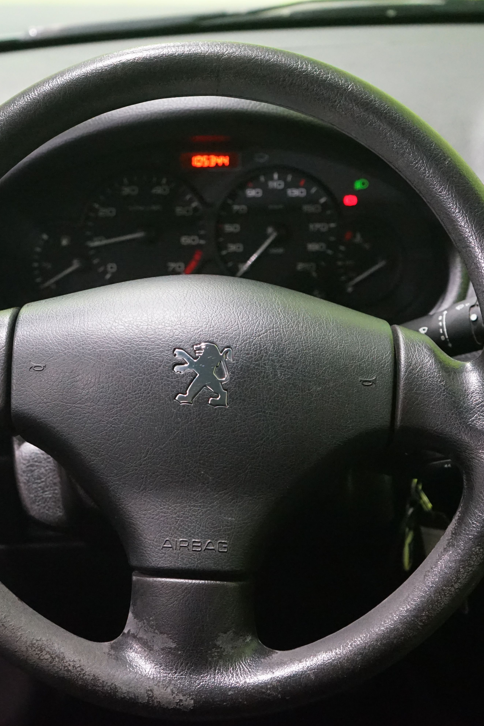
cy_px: 365
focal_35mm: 68
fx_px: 1371
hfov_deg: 20.0
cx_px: 215
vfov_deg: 29.7
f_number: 4.5
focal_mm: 45
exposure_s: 1/80
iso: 6400
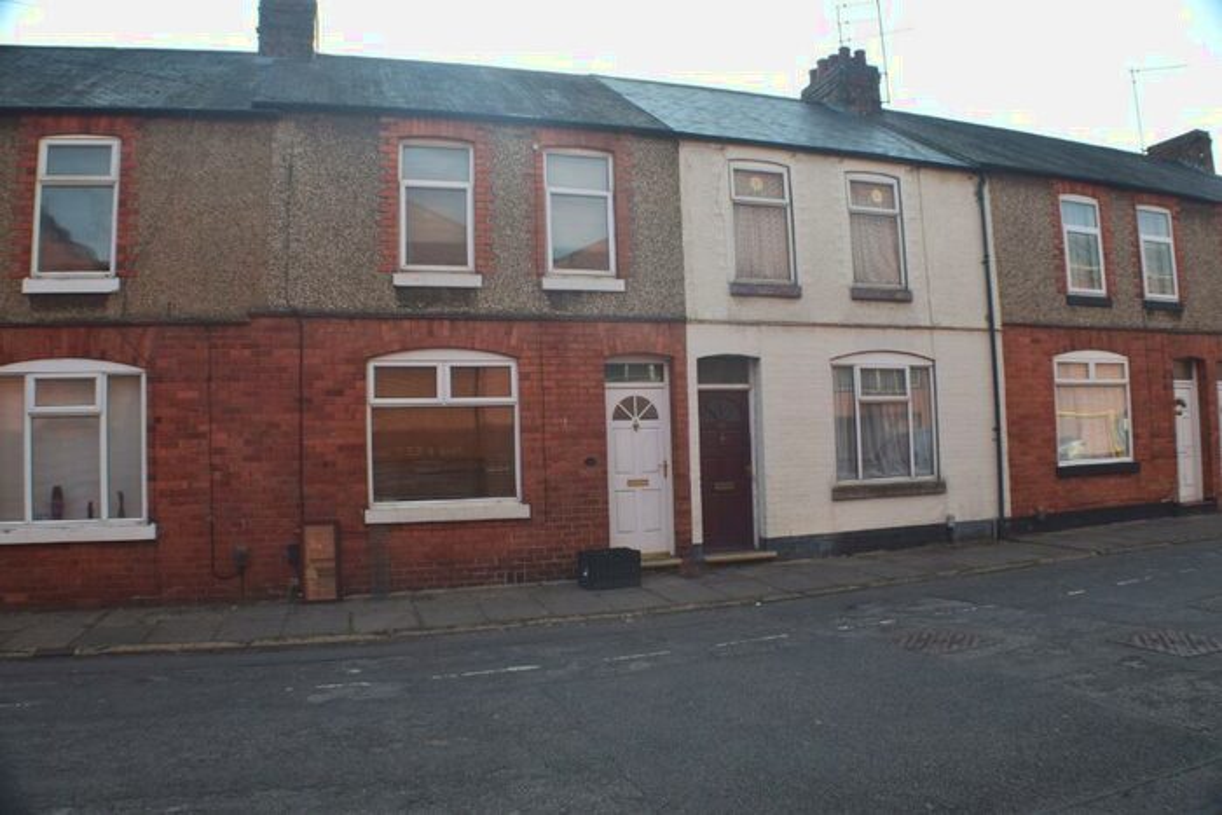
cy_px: 408
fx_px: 1120
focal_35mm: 33
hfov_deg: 57.2
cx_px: 611
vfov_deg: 40.0
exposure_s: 1/250
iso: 400
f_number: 10
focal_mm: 22
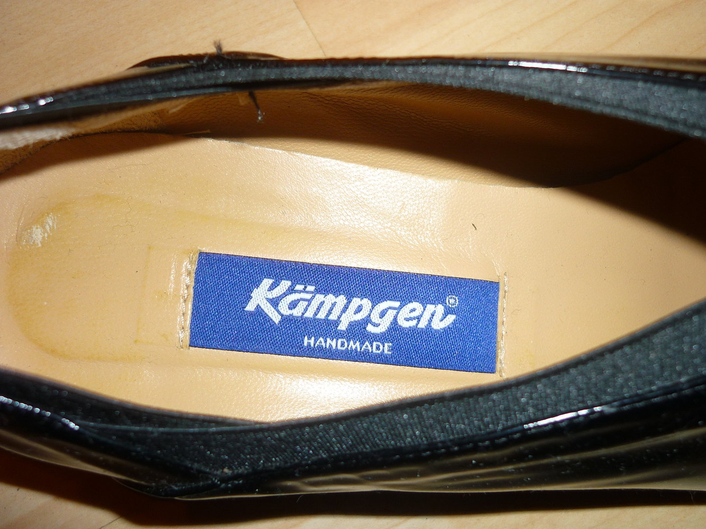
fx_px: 673
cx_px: 353
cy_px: 264
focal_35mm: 33
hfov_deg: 55.3
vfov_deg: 43.0
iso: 100
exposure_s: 1/30
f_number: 2.8
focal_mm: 5.5
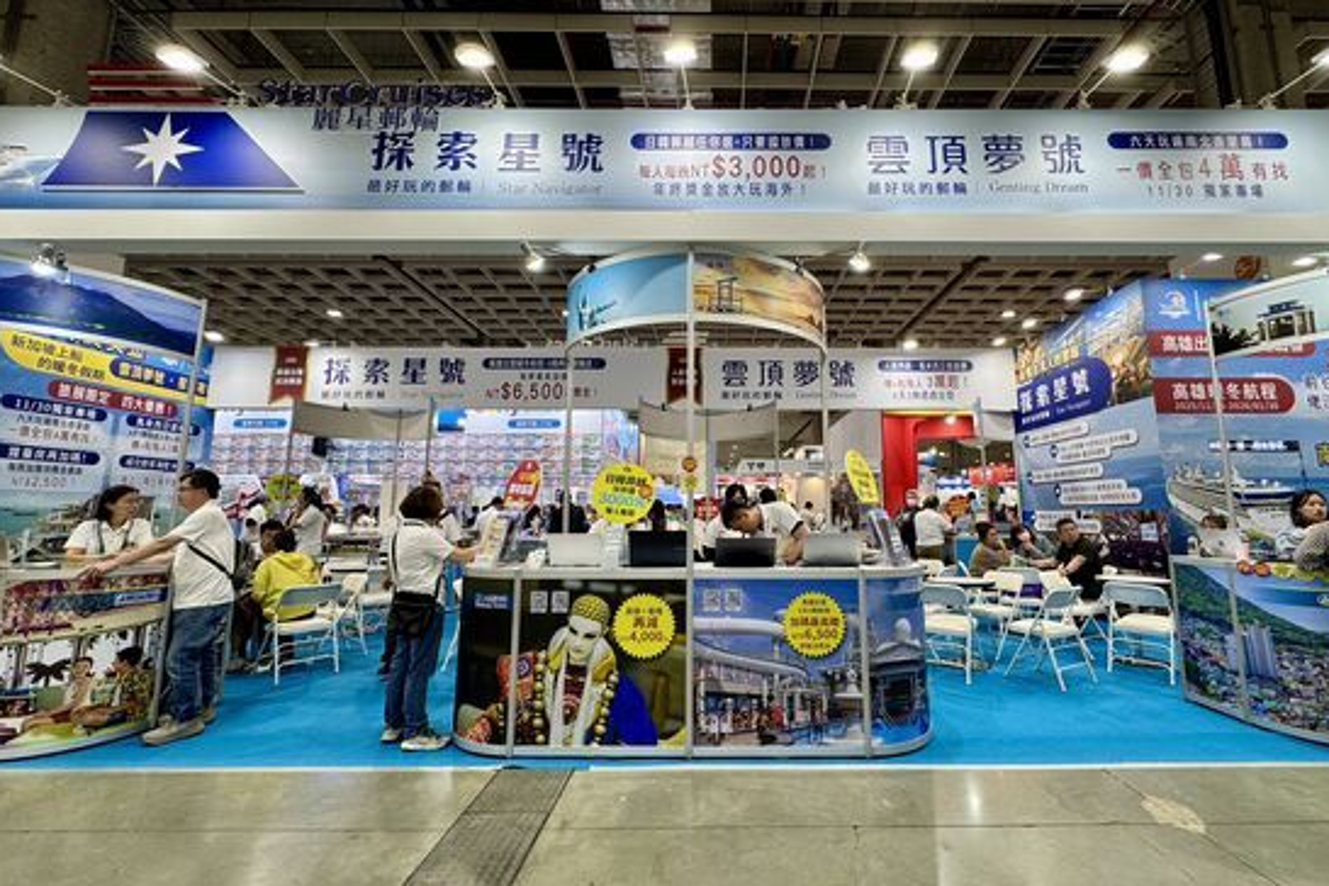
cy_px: 424
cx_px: 720
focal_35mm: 16
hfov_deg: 96.5
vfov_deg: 73.7
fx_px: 591
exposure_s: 1/120
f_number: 2.2
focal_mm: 2.22
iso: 100
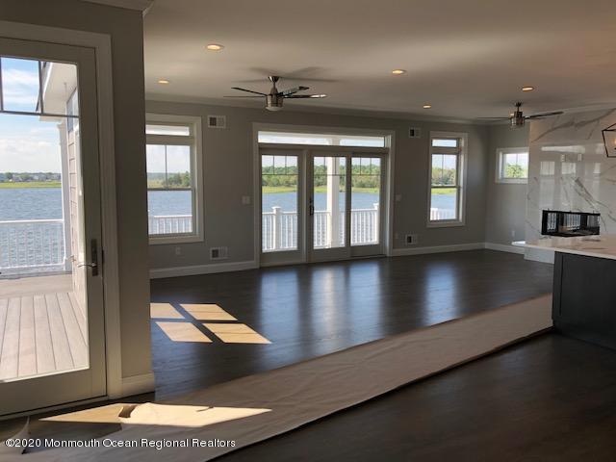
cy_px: 231
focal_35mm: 28
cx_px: 308
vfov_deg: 49.7
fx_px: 498
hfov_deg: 63.4
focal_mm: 3.99
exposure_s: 1/392
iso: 20
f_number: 1.8
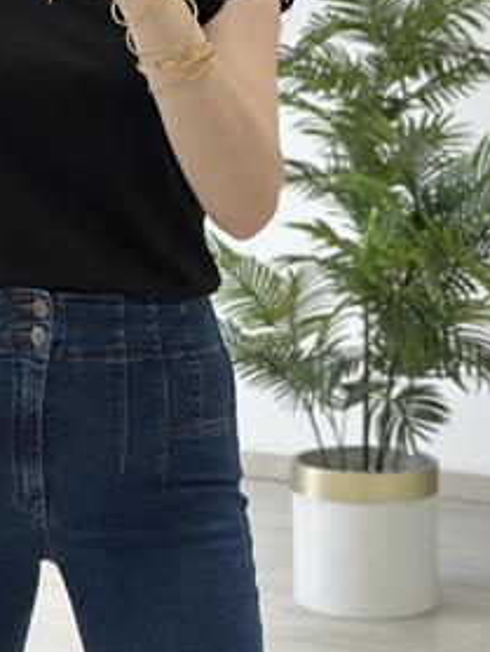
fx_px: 1734
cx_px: 49
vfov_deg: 21.0
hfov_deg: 15.9
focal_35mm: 92
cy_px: 123
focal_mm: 6.86
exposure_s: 1/228
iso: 80
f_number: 1.78
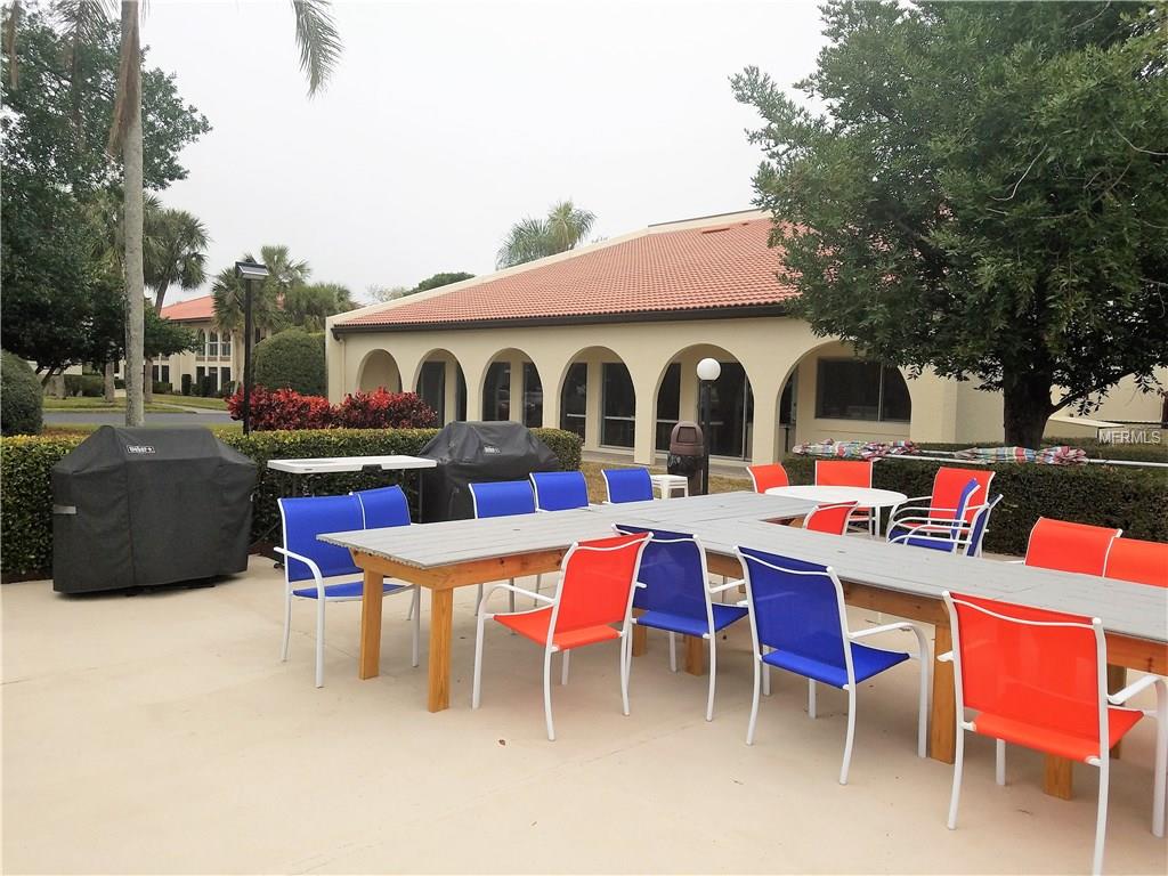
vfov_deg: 53.1
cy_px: 438
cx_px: 584
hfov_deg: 67.3
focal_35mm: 26
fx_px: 877
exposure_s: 1/578
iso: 50
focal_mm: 4.2
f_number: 1.7
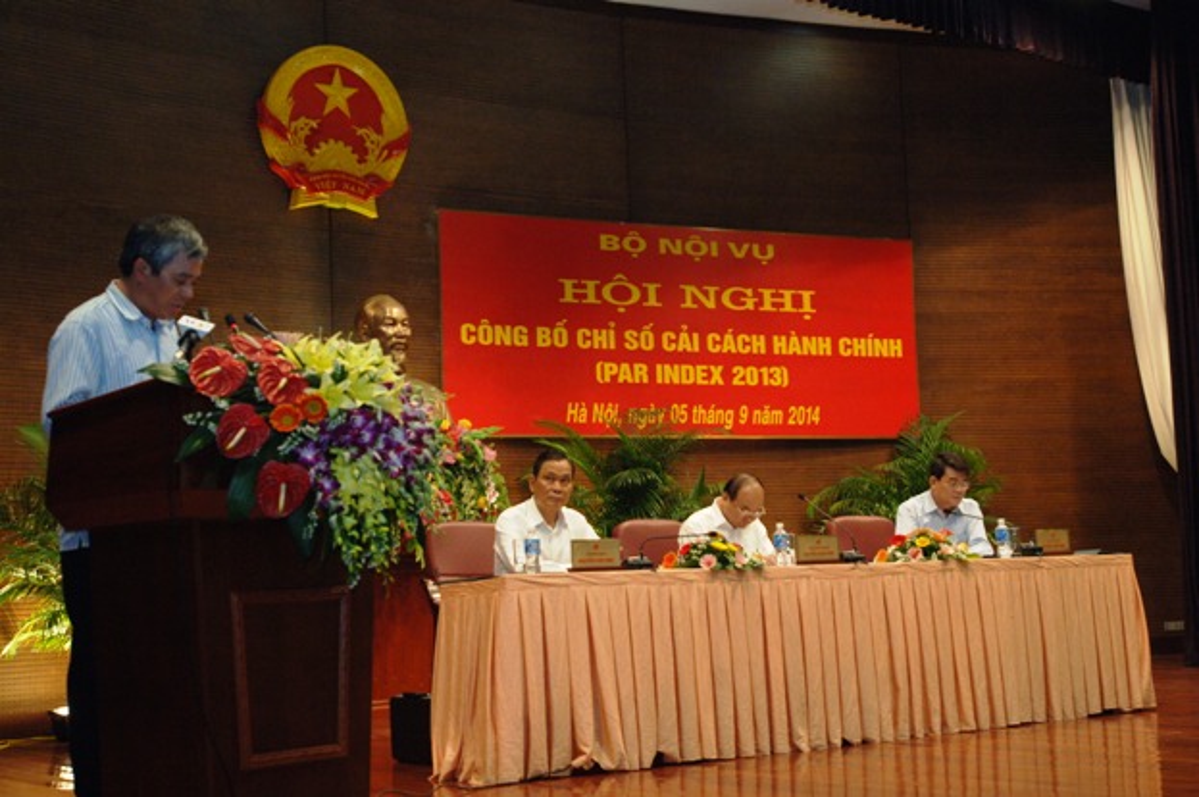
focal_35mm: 36
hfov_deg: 53.2
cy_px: 398
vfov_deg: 36.8
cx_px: 600
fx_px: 1198
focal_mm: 24
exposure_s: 1/60
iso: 640
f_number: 5.6
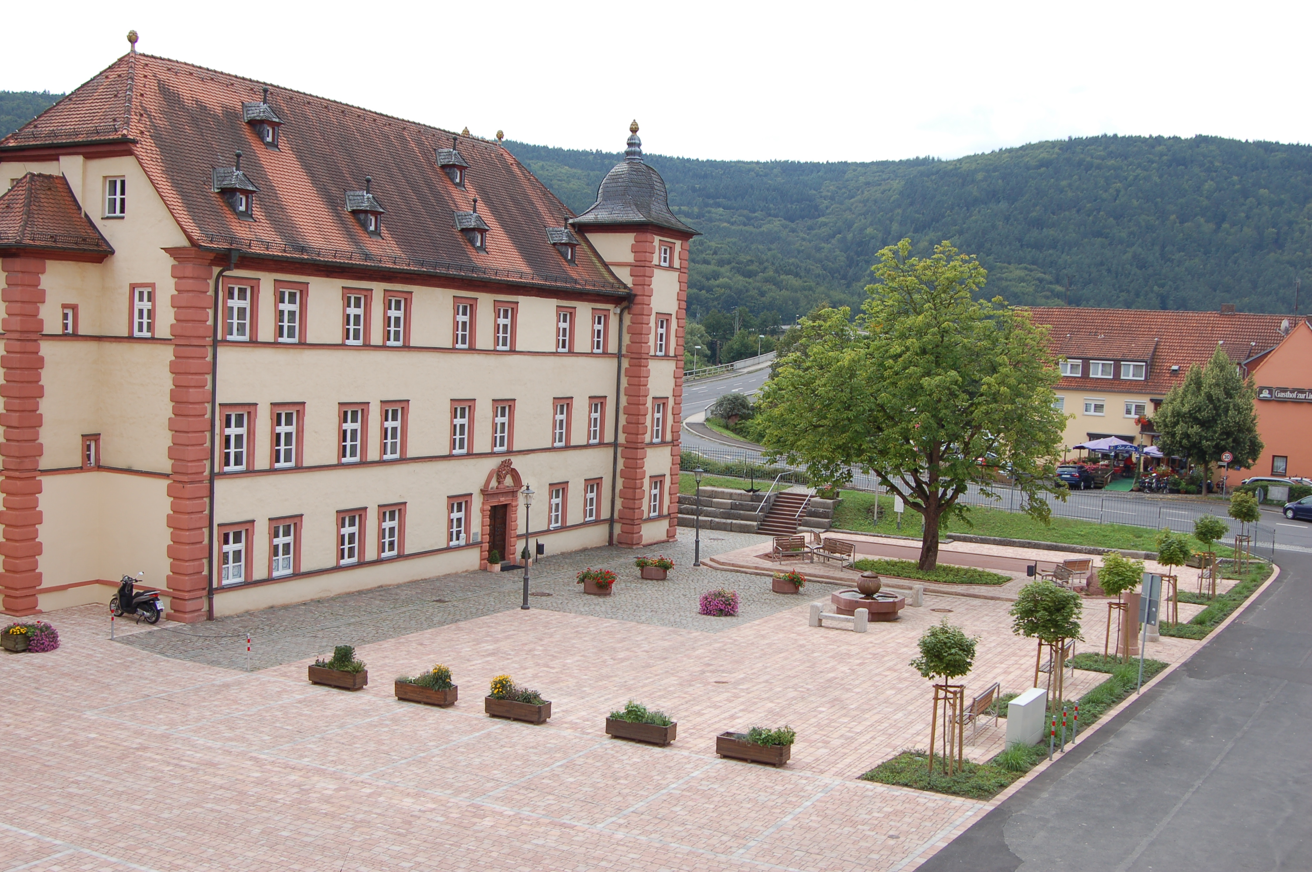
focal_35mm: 39
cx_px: 656
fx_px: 1420
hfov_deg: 49.6
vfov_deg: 34.1
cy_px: 436
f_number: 9
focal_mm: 26
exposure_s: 1/320
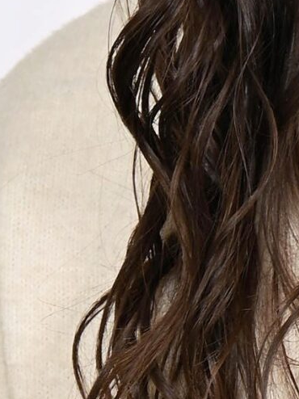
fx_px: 9025
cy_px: -148
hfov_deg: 1.9
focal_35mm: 783
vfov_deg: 2.5
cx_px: 454
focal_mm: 105
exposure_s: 1/125
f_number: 11
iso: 200
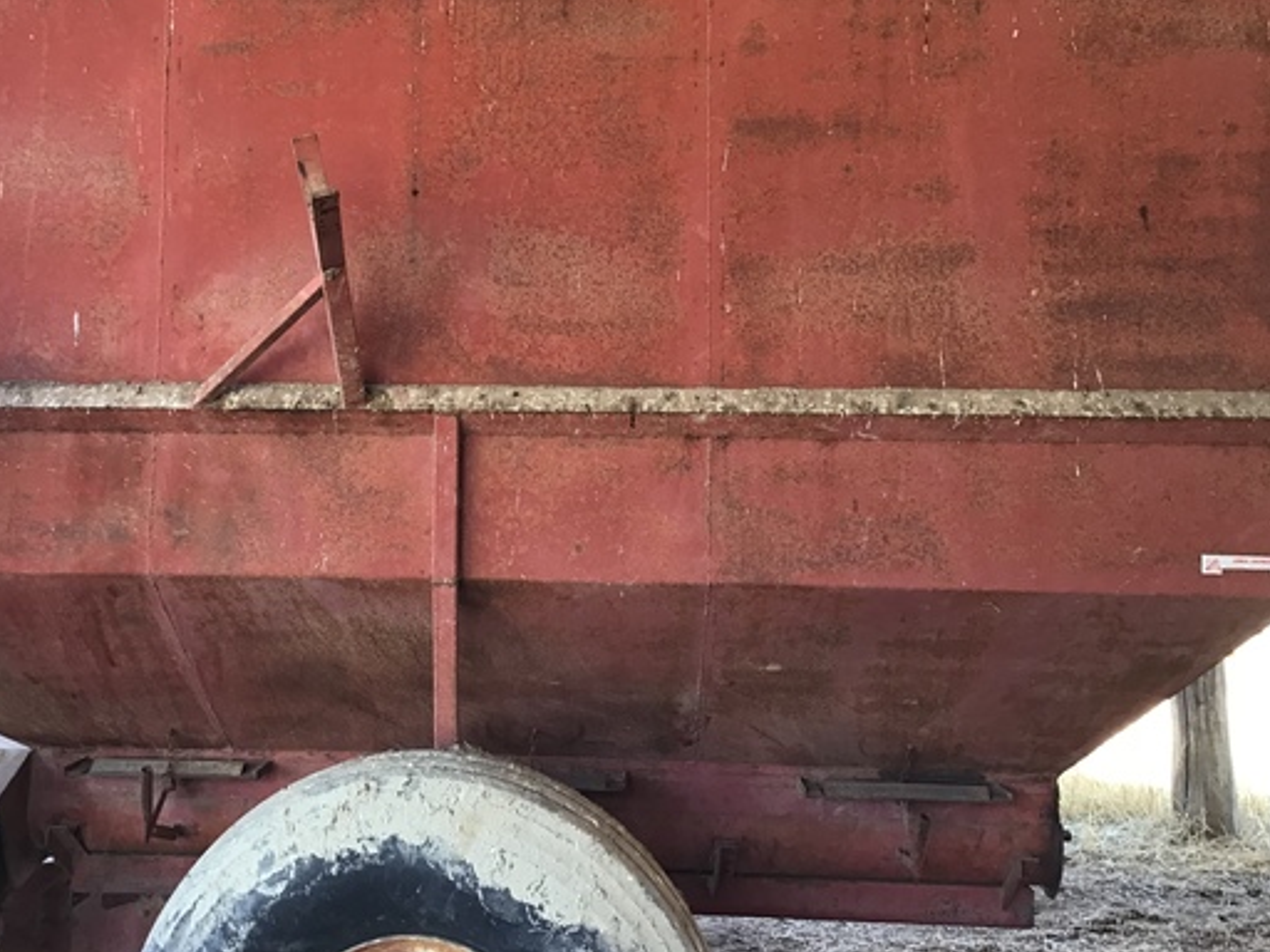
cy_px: 353
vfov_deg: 35.7
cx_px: 506
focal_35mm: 40
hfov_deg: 46.5
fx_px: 1468
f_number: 2.4
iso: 25
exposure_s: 1/33
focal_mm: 3.3
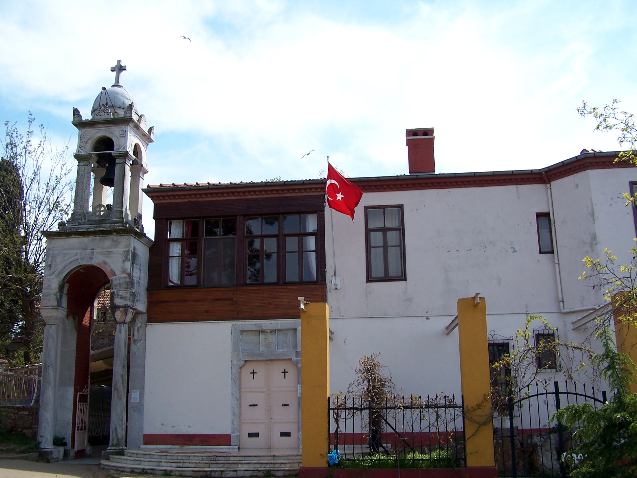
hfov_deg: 49.0
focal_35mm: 38
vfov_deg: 37.7
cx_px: 318
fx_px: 699
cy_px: 239
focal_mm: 6.3
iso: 80
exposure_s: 1/640
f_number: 4
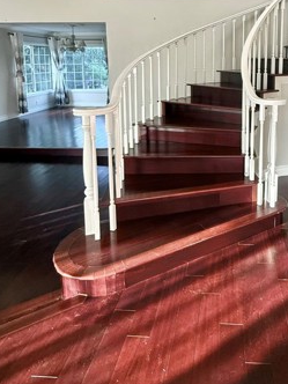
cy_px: 96
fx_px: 300
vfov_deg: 61.6
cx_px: 212
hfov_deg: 49.5
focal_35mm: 27
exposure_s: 1/120
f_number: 2.2
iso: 250
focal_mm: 2.22
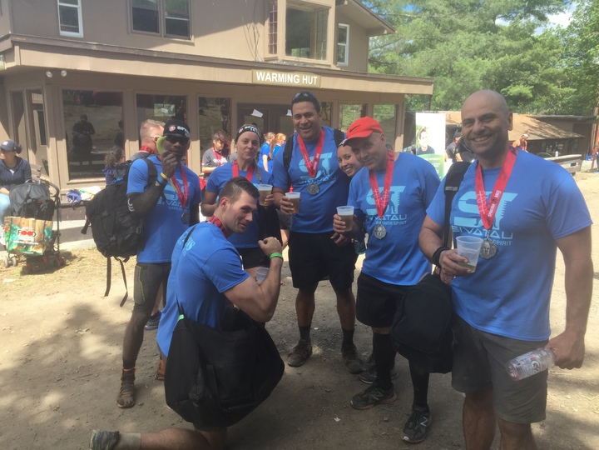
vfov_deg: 48.2
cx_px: 300
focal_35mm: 29
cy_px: 225
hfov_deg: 61.7
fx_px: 502
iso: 32
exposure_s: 1/732
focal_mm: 4.15
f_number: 2.2
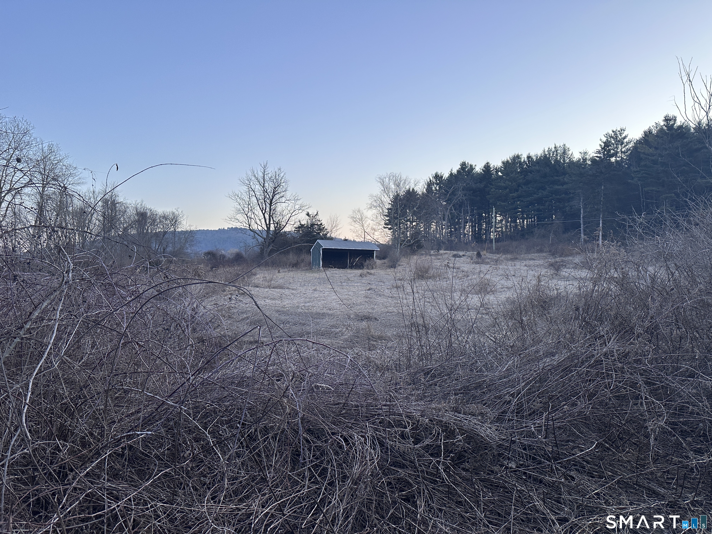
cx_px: 356
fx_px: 494
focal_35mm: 24
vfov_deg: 56.8
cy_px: 267
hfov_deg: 71.6
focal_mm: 6.86
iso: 125
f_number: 1.78
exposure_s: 1/121
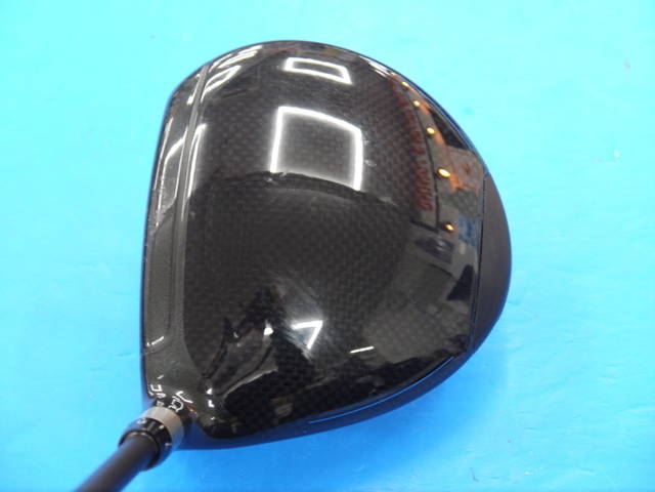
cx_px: 328
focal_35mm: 84
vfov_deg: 17.6
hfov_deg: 23.3
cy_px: 246
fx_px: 1589
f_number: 5.6
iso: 800
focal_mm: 42
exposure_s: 1/50
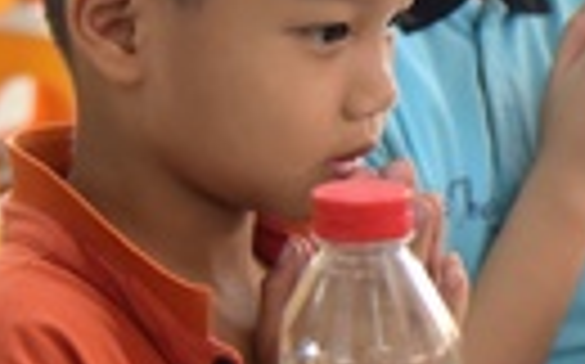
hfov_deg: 9.1
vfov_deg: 5.8
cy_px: 162
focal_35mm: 225
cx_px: 842
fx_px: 3584
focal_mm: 44
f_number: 4
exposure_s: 1/80
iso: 2000
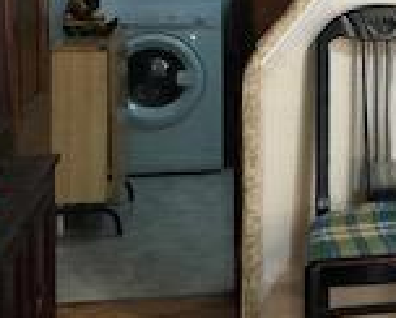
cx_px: 722
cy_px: 8
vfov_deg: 13.3
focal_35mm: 115
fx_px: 1350
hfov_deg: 14.6
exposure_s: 1/17
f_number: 1.8
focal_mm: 4
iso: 50
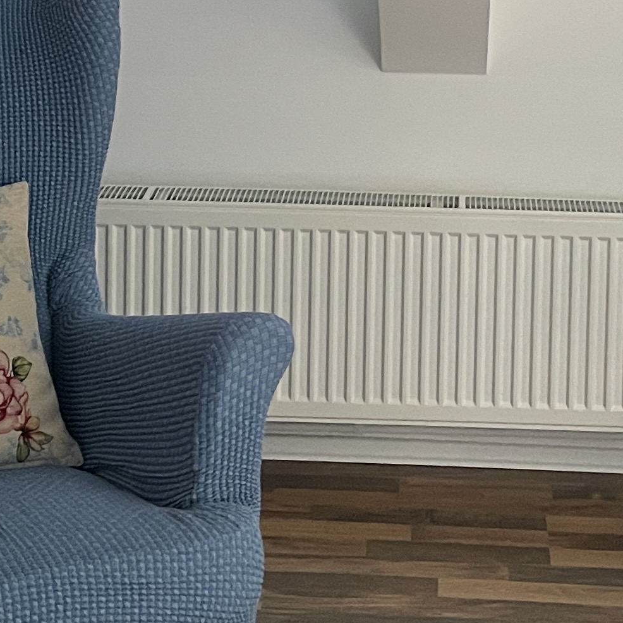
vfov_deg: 17.8
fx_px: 1914
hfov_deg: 18.5
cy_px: -68
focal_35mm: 94
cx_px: 385
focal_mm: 4.2
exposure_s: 1/30
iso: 640
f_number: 1.6
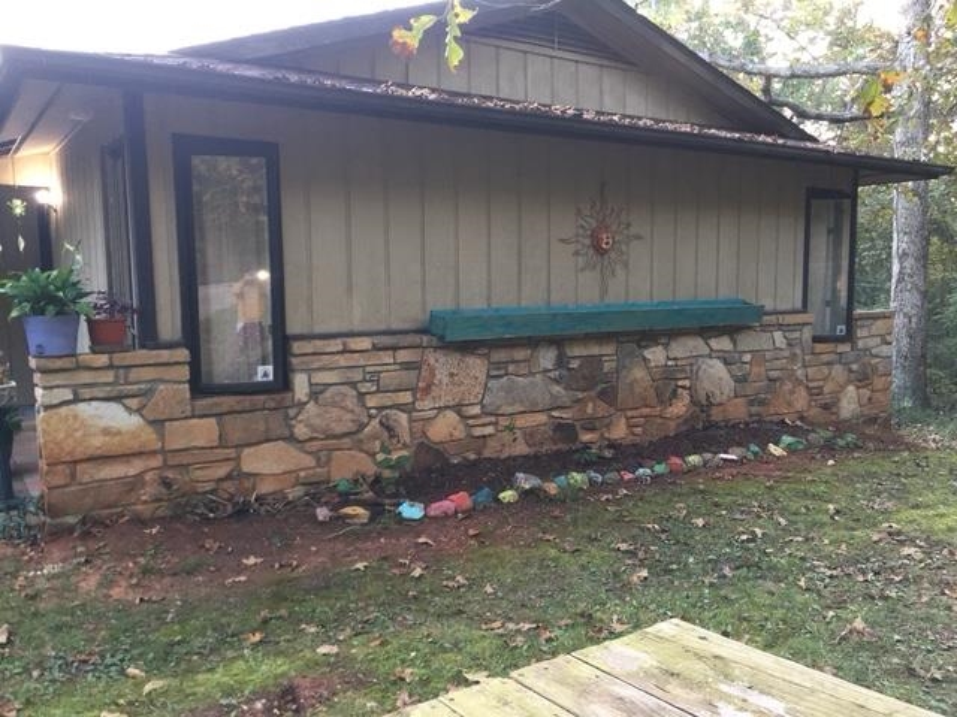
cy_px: 358
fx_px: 802
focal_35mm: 29
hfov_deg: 61.7
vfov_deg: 48.2
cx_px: 478
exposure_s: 1/30
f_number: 2.2
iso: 100
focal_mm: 4.15
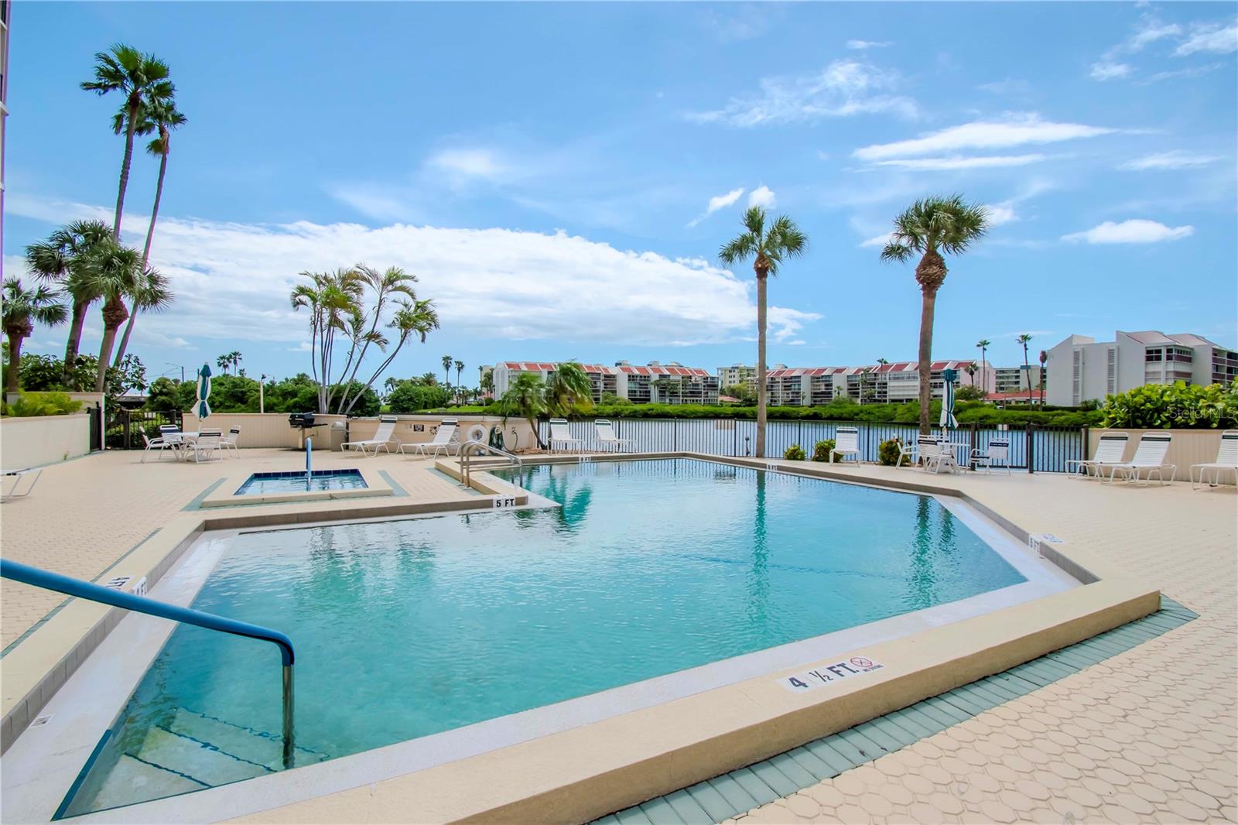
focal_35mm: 15
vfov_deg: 77.3
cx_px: 619
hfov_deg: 100.4
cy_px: 412
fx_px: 516
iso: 800
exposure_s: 1/1600
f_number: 10
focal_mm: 10
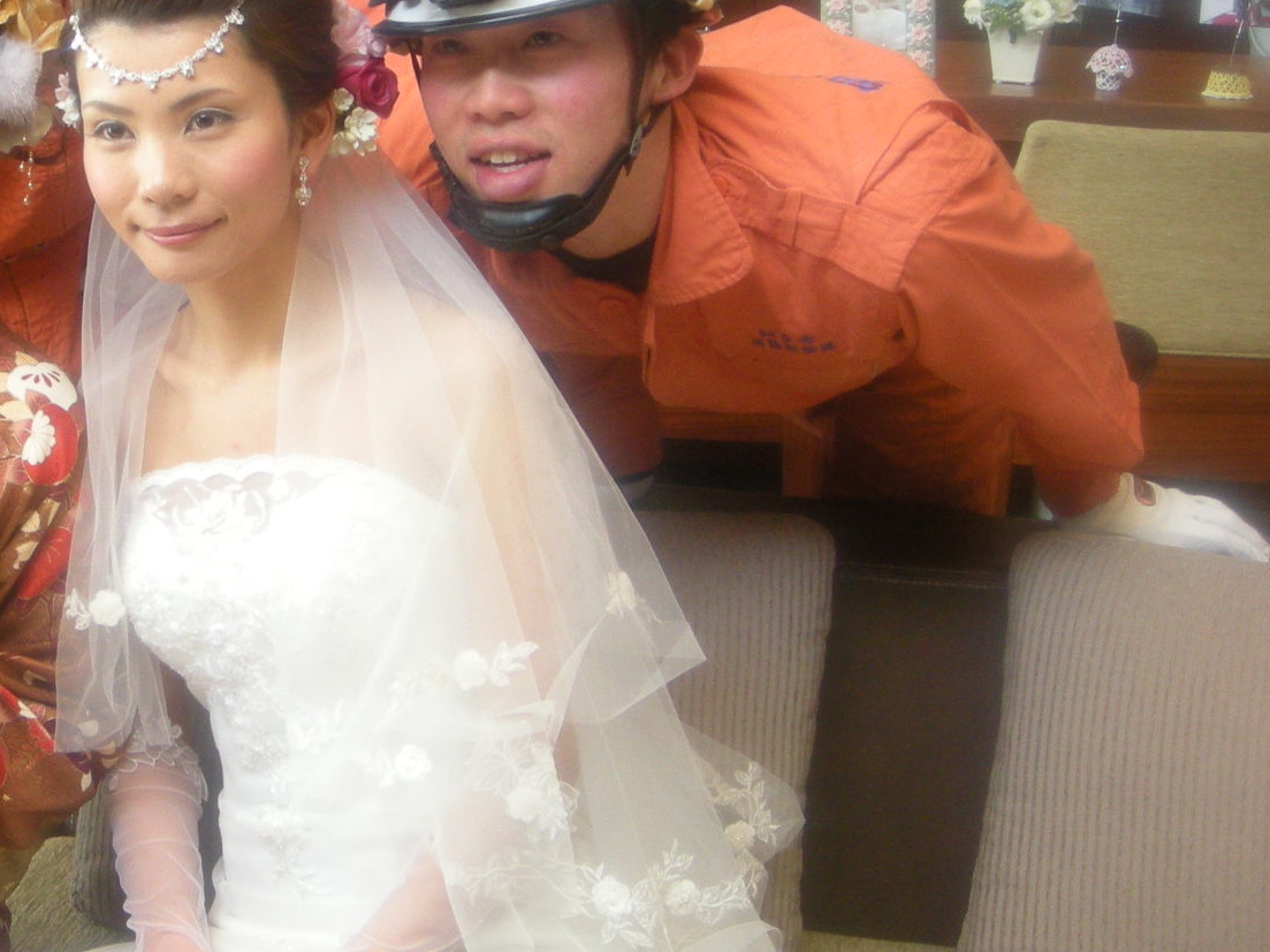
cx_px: 122
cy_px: 218
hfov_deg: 28.6
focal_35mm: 65
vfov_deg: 22.3
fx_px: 2384
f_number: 2.8
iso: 137
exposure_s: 1/61
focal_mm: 5.7
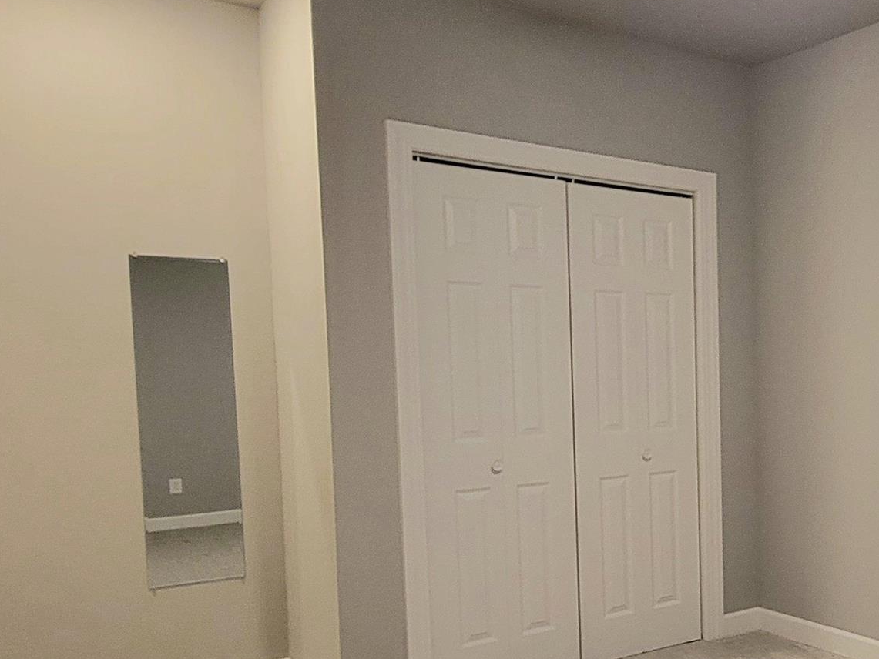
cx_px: 870
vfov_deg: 40.4
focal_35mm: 35
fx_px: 889
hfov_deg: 45.0
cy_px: 420
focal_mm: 2.2
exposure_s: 1/30
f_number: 2.2
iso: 400
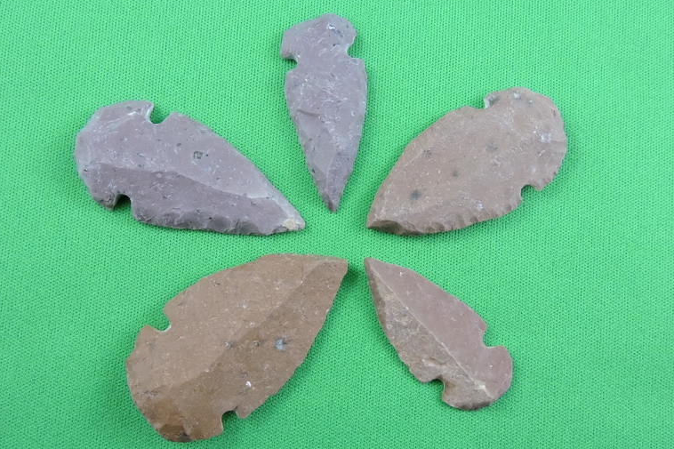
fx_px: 655
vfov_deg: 37.8
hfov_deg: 54.4
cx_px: 338
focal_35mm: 35
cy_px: 223
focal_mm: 5.9
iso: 800
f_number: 3.6
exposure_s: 1/100
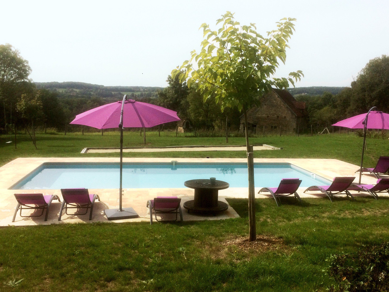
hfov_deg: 51.3
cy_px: 152
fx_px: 405
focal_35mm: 36
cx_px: 207
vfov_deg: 39.7
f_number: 2.2
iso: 32
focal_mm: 4.15
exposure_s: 1/2740
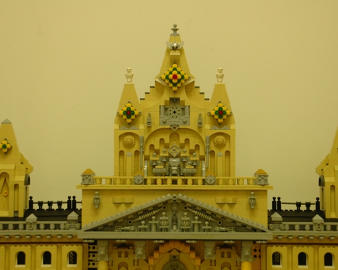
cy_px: 136
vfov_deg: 19.4
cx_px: 169
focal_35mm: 79
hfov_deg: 24.2
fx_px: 790
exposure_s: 1/13
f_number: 4.5
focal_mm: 46
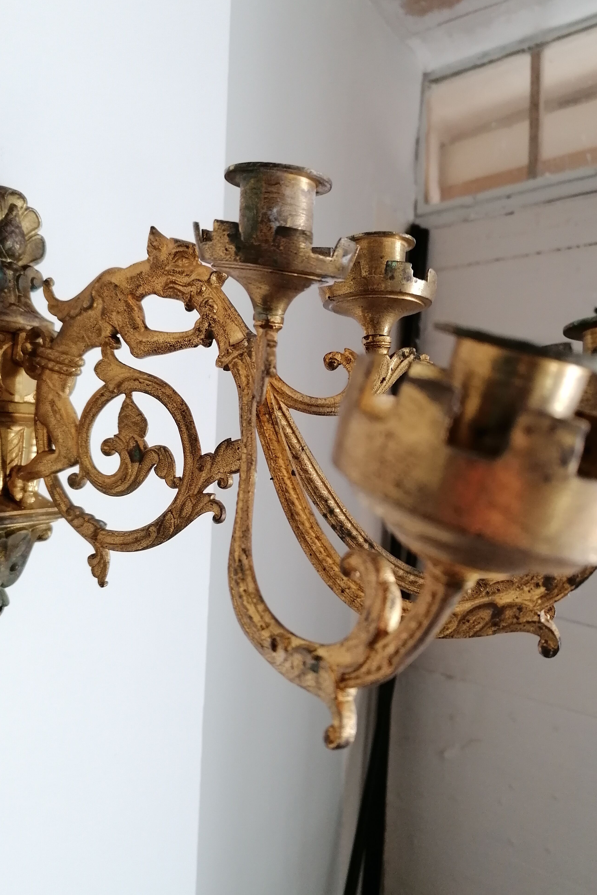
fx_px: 721
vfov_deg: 63.7
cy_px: 452
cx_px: 330
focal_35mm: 29
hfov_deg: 44.9
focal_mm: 4.75
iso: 200
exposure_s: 1/30
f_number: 1.8
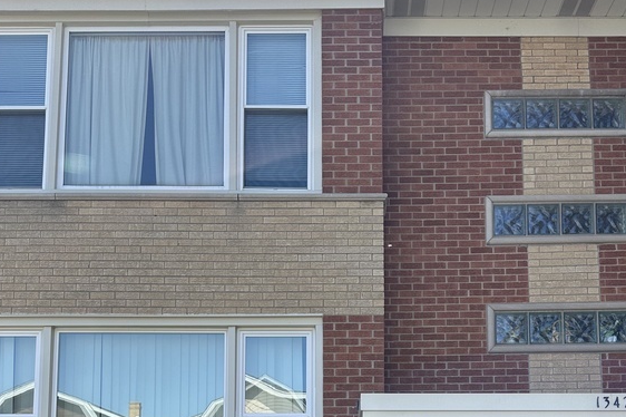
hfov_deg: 41.1
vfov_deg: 26.4
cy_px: 425
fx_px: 834
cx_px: 346
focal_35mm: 48
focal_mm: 6.86
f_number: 1.78
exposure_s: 1/1144
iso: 80
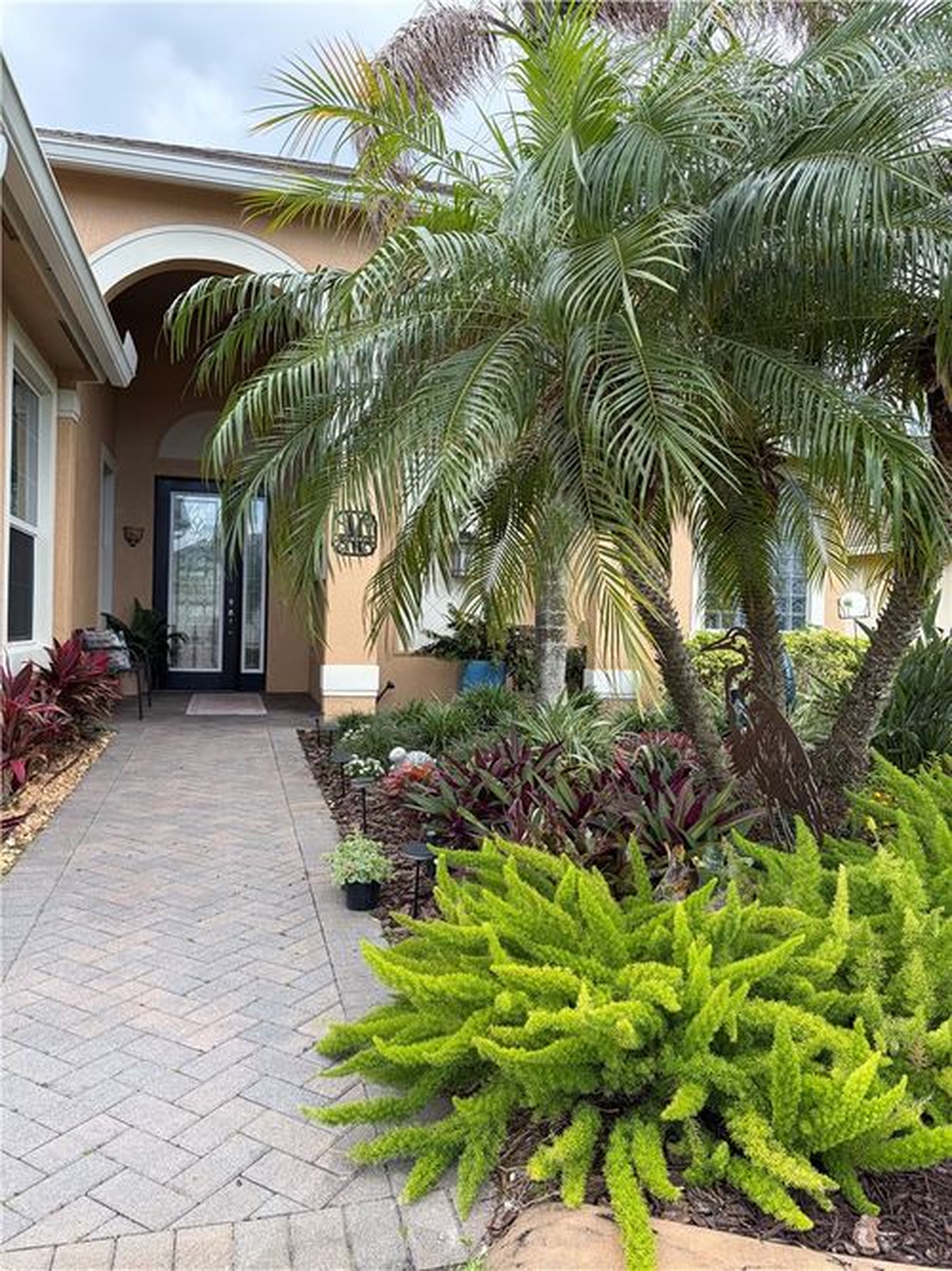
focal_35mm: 26
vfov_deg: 67.3
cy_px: 636
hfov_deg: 53.0
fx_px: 954
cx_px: 476
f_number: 1.6
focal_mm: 5.96
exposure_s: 1/731
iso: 50
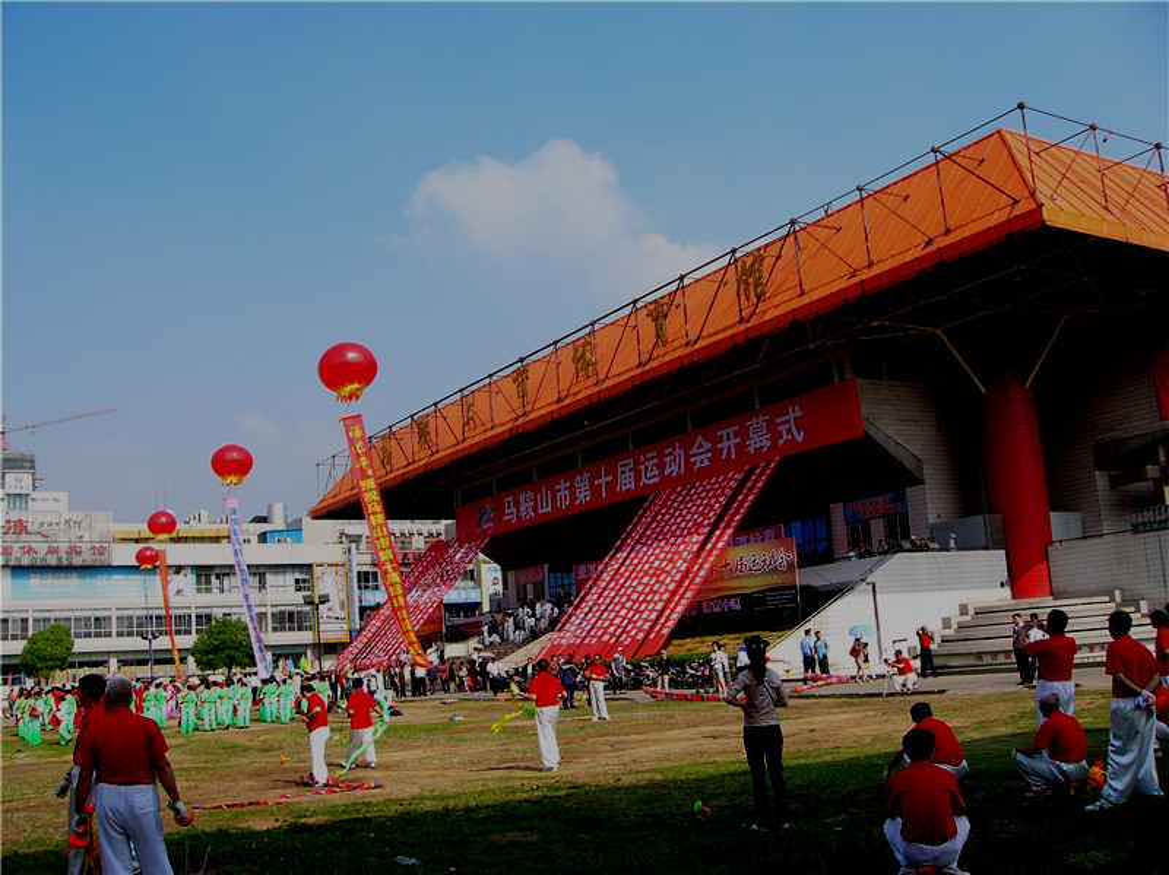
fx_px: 1215
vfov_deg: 39.6
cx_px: 584
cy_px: 438
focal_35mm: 36
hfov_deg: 51.4
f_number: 4
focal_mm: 6
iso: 50
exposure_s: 1/320
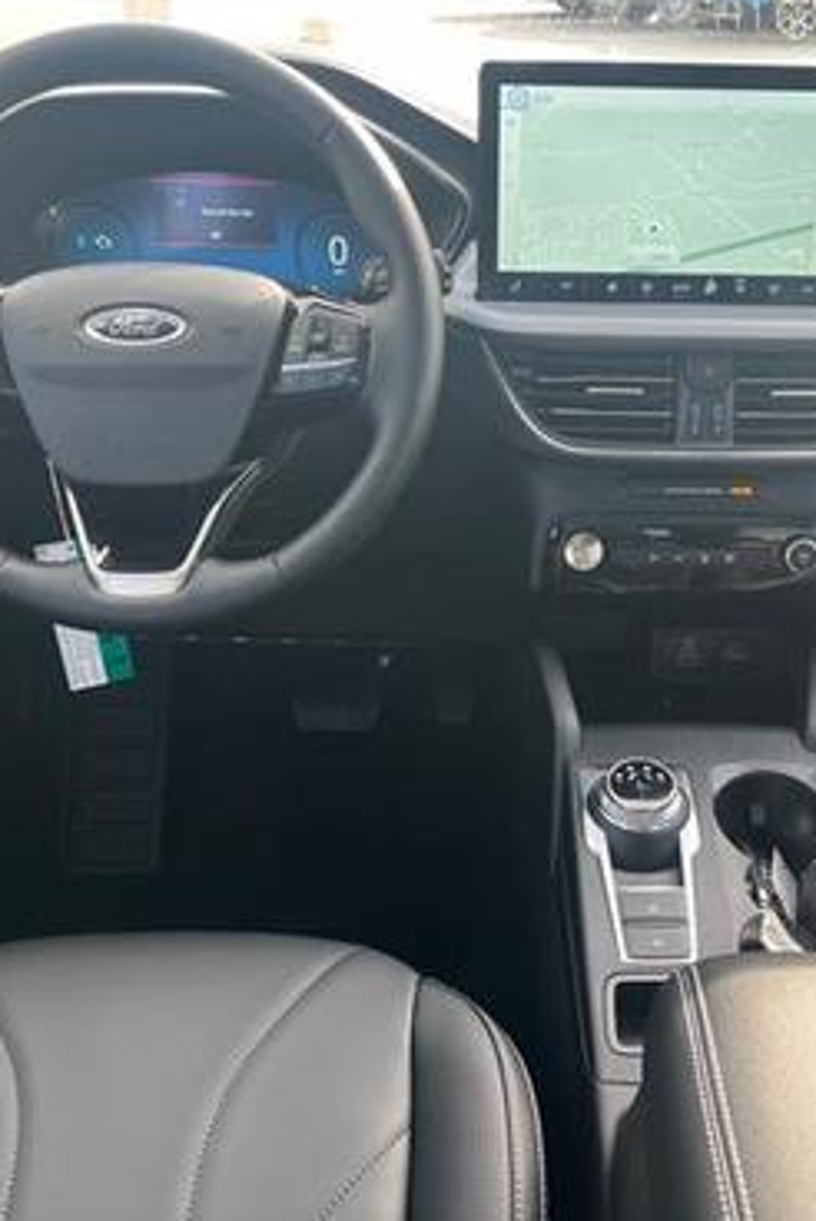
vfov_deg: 51.9
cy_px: 610
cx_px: 508
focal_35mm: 37
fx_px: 1256
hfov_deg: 35.8
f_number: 1.6
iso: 64
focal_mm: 5.1
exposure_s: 1/122
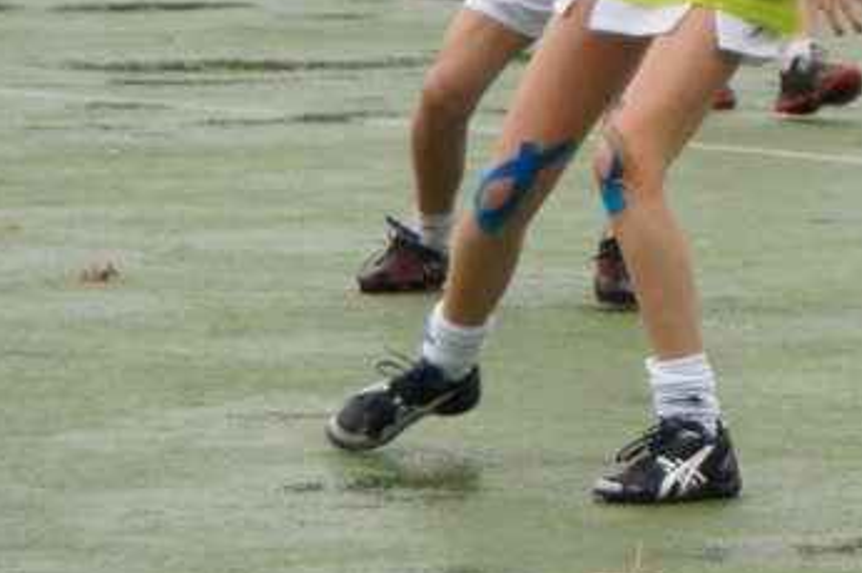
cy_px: -149
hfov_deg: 4.6
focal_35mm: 450
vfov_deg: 3.0
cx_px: 1380
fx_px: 10765
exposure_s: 1/200
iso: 320
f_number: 5.6
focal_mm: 90
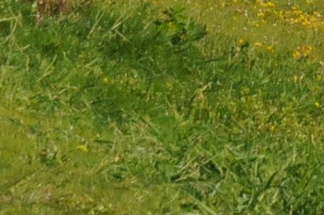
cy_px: -559
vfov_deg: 2.0
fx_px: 6068
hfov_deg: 3.0
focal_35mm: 675
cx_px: 748
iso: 1000
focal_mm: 60
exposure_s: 1/800
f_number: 14
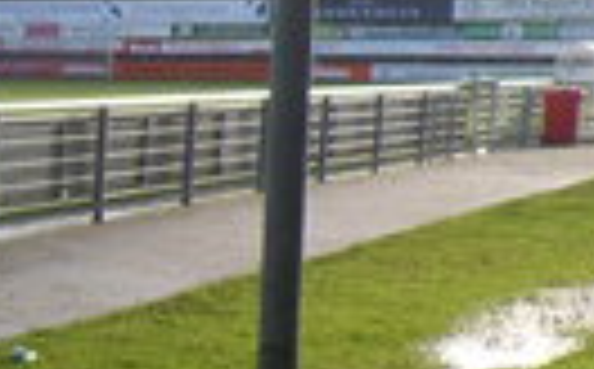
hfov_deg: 15.3
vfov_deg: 11.7
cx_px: -580
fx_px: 1794
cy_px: 266
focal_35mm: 111
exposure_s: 1/250
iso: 100
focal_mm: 4.1
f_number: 3.5
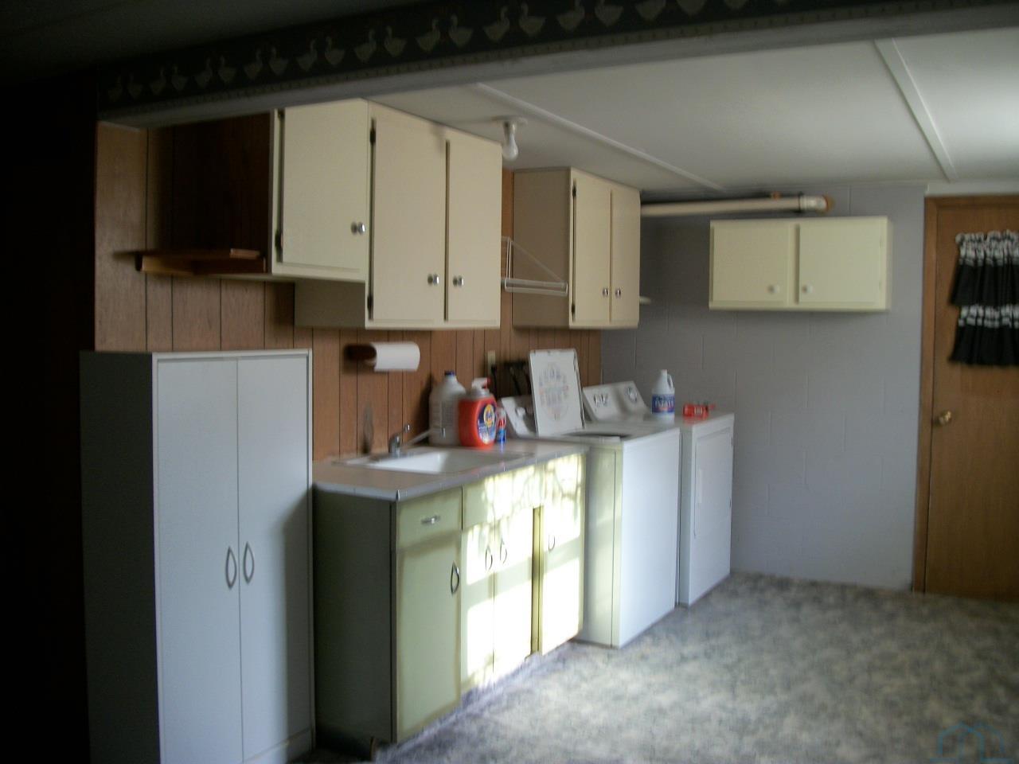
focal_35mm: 32
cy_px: 382
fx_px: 942
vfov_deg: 44.2
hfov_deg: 56.8
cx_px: 510
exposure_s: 1/40
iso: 80
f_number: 2.9
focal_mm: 5.7
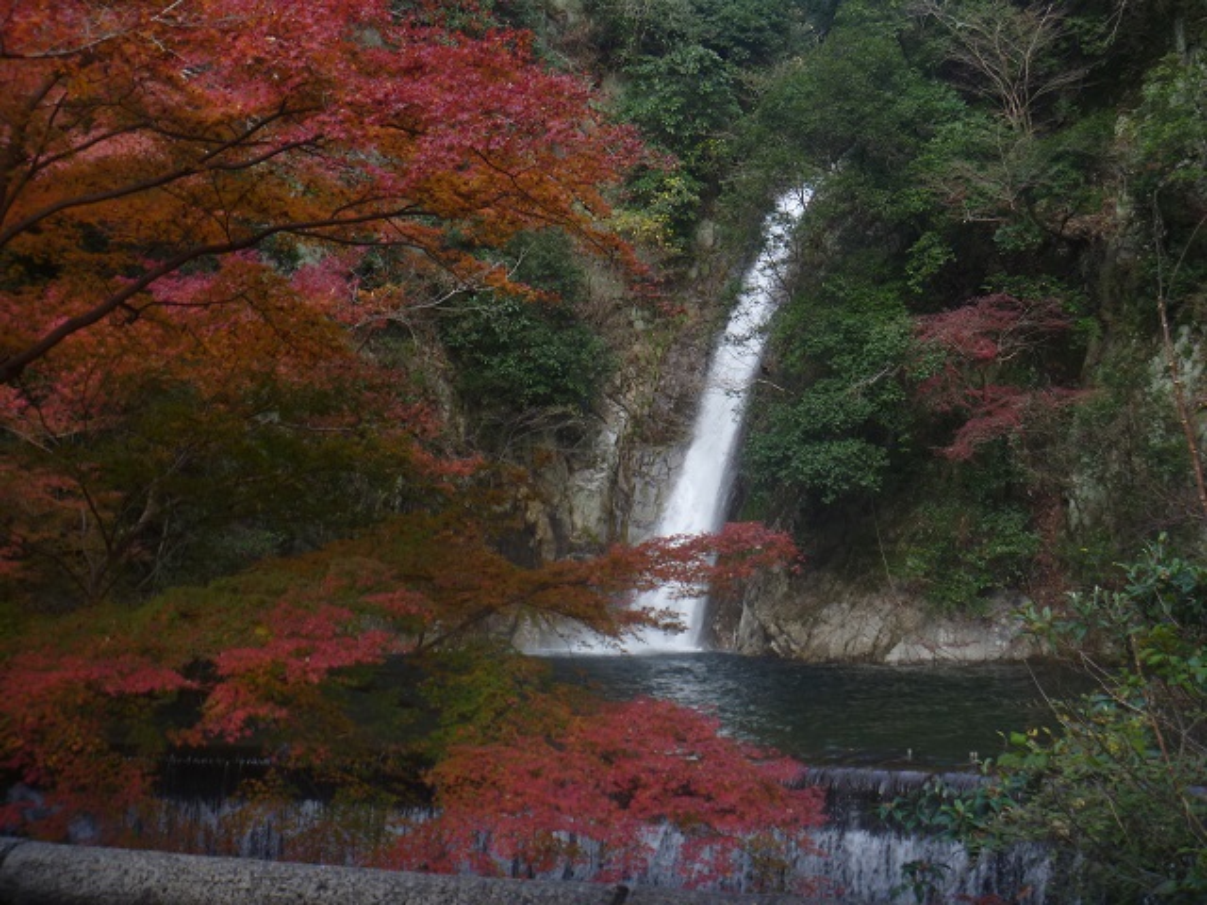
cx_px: 604
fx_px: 1639
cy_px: 452
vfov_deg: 30.9
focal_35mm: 47
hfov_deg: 40.4
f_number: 3.7
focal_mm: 8.3
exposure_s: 1/100
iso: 80
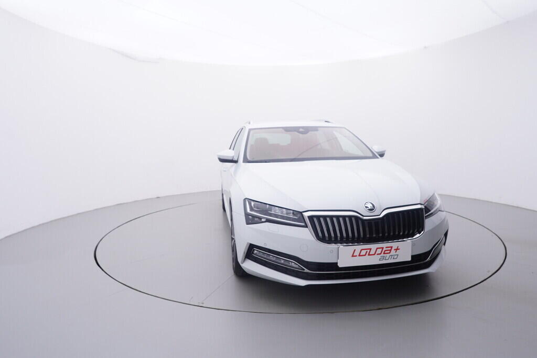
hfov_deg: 77.3
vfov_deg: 56.2
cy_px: 179
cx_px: 268
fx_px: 336
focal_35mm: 22
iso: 200
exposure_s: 1/80
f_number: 5
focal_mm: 15
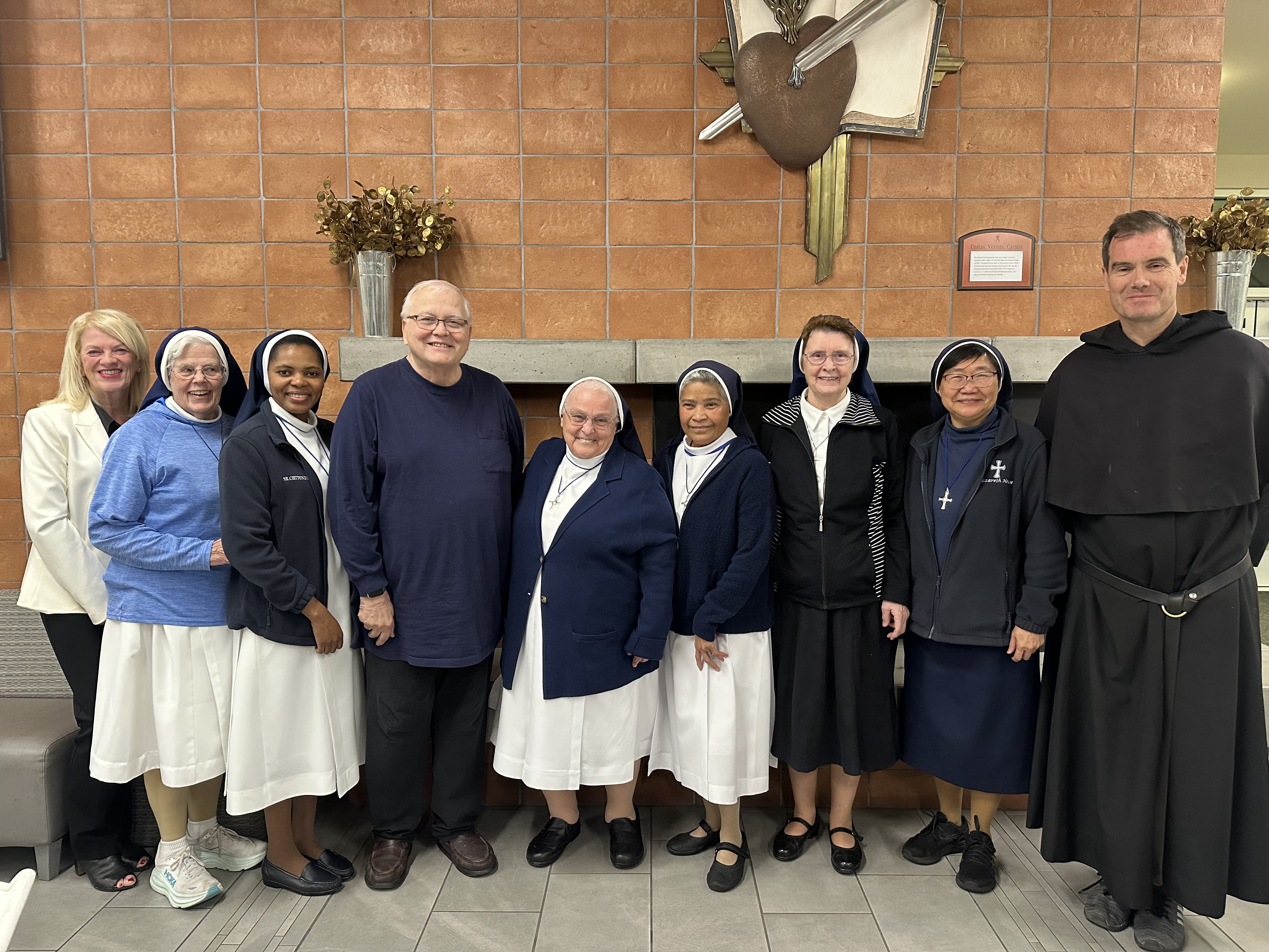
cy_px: 476
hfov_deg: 71.6
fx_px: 880
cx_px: 634
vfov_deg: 56.8
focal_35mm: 24
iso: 400
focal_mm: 6.86
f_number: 1.78
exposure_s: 1/60
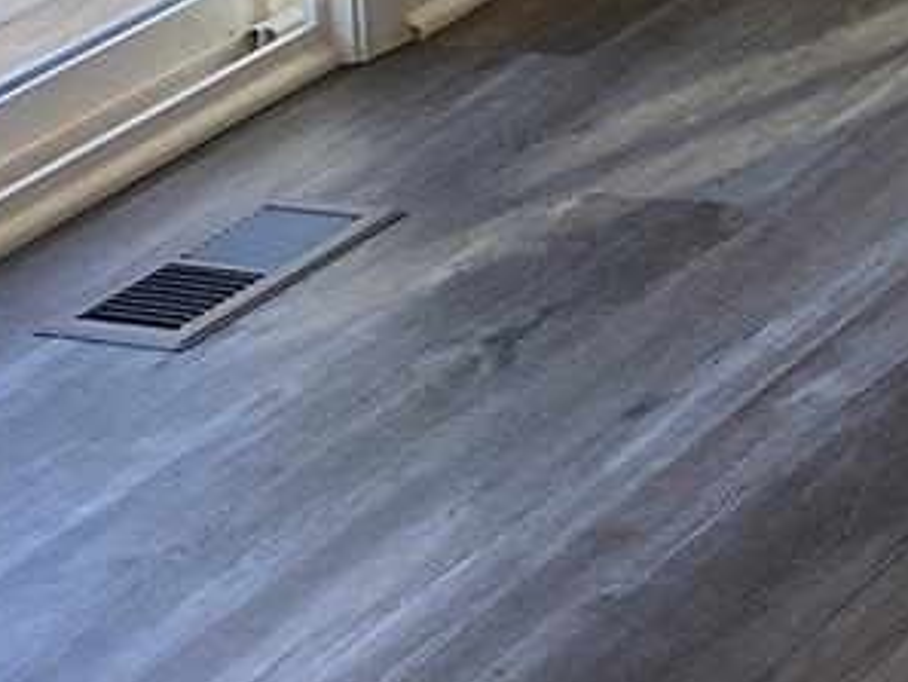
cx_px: 2015
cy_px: -810
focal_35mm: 179
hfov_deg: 10.0
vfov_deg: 7.8
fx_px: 4697
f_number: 1.8
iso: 50
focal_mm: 4.25
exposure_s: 1/120
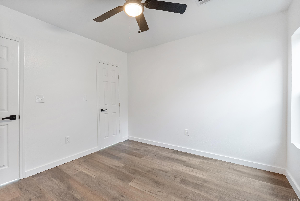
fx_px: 133
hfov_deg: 96.7
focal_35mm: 16
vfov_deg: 73.8
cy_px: 100
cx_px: 150
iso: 640
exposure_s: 1/1.25
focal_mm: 16
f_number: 9
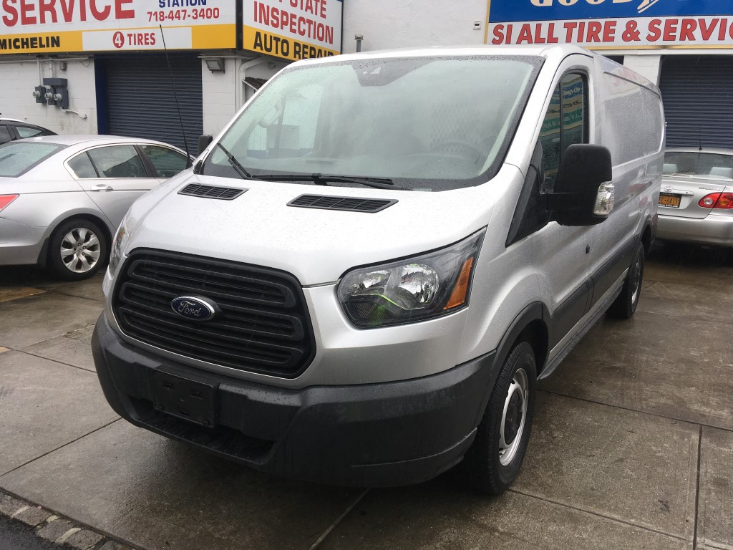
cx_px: 366
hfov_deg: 61.7
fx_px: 614
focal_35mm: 29
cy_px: 275
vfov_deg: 48.2
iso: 25
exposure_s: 1/291
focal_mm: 4.15
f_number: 2.2
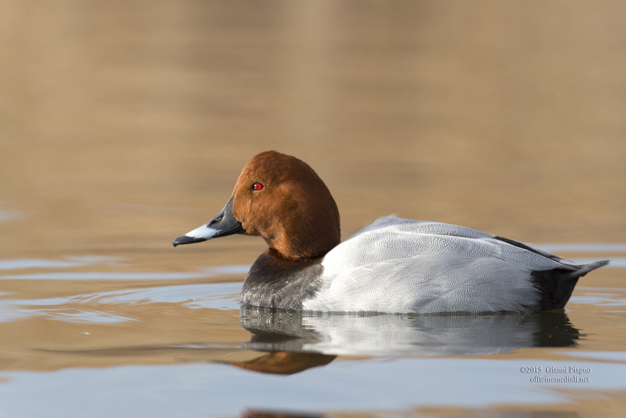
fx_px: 9567
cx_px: 313
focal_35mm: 550
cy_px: 209
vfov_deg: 2.5
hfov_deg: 3.7
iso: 400
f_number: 10
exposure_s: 1/500
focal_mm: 550
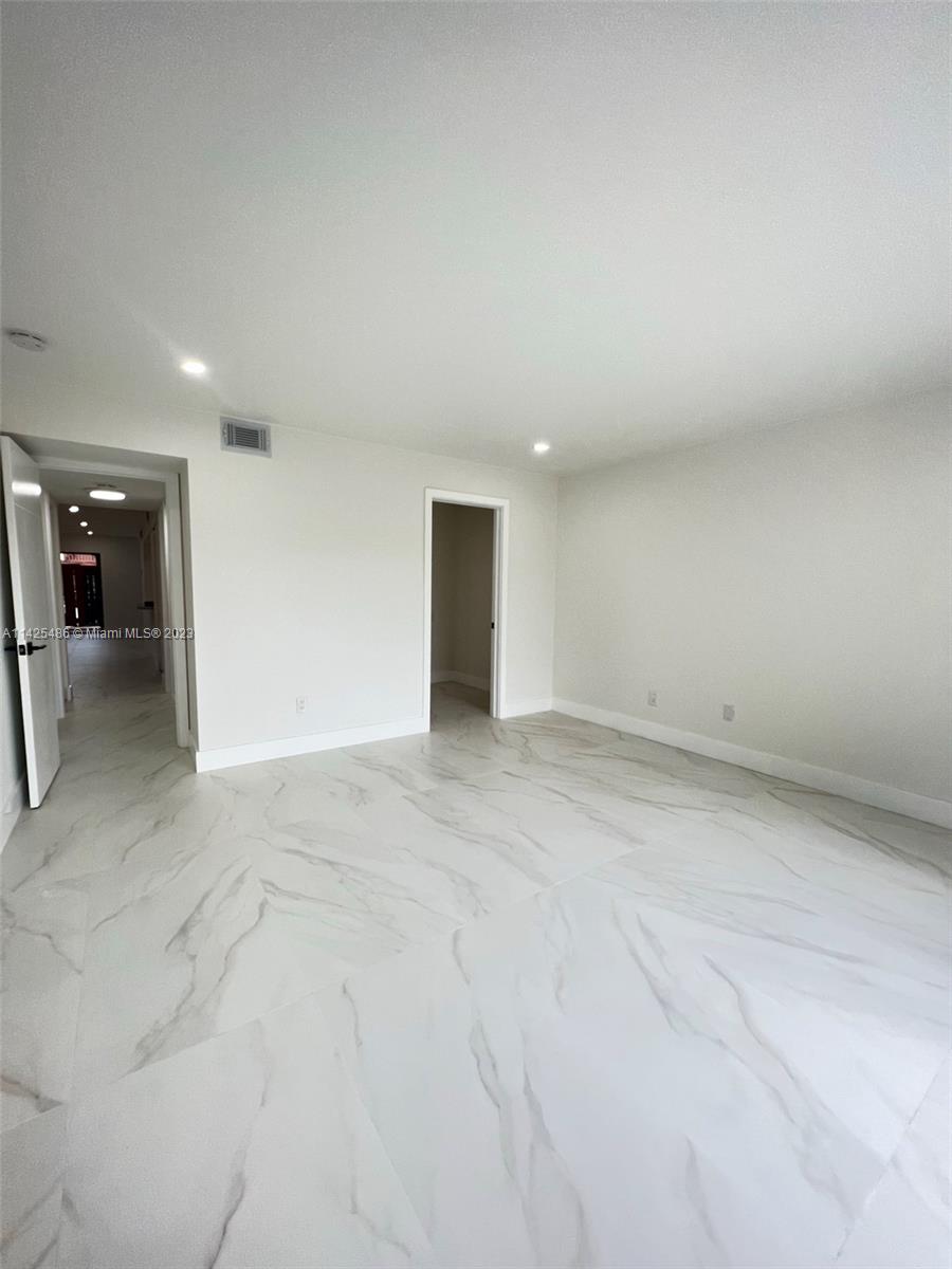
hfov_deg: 89.9
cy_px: 634
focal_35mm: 13
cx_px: 476
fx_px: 477
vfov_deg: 106.2
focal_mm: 1.57
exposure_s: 1/120
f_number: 1.8
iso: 80
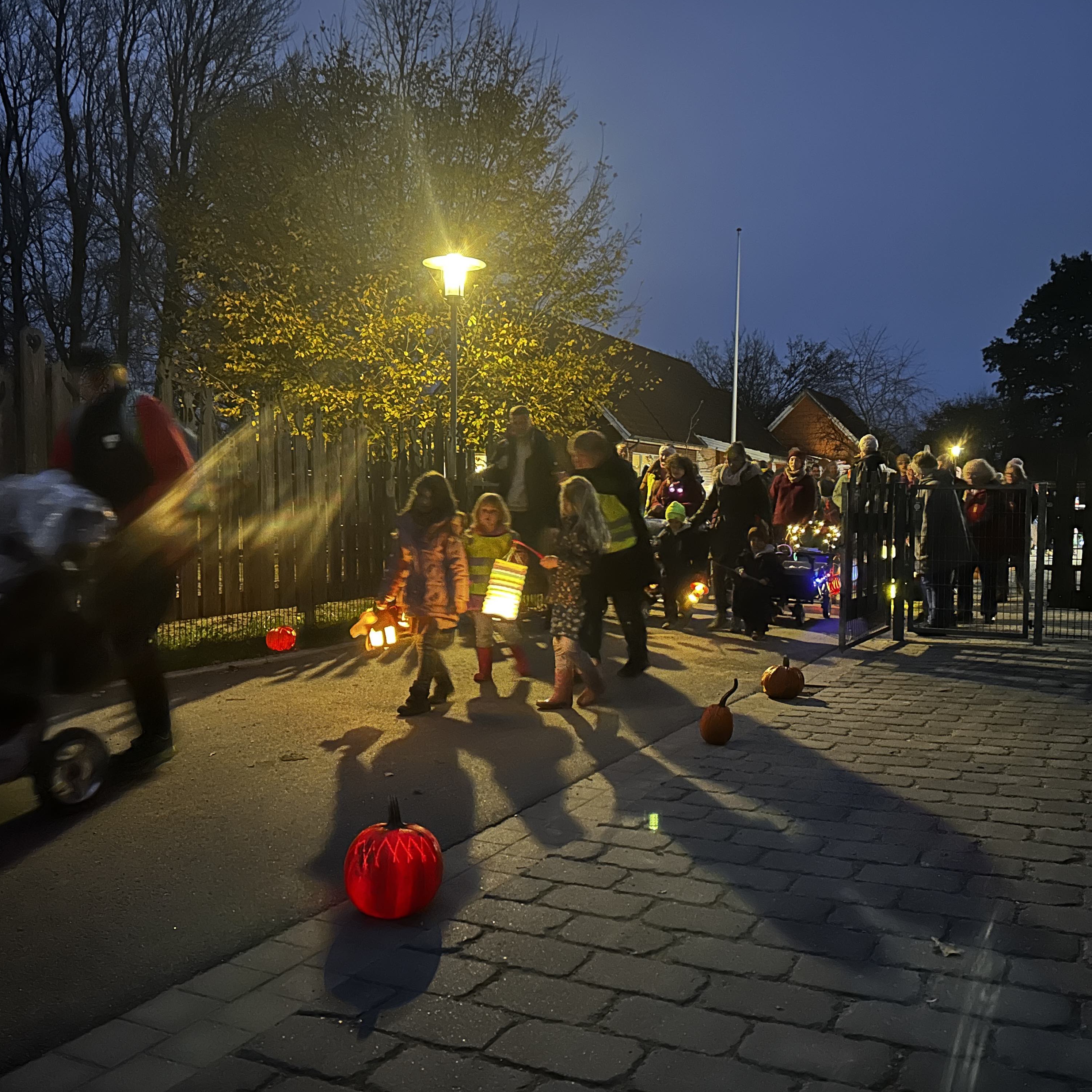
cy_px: 549
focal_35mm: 31
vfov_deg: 52.5
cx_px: 560
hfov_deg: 52.5
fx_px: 1106
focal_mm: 5.7
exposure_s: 1/14
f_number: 1.5
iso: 1250
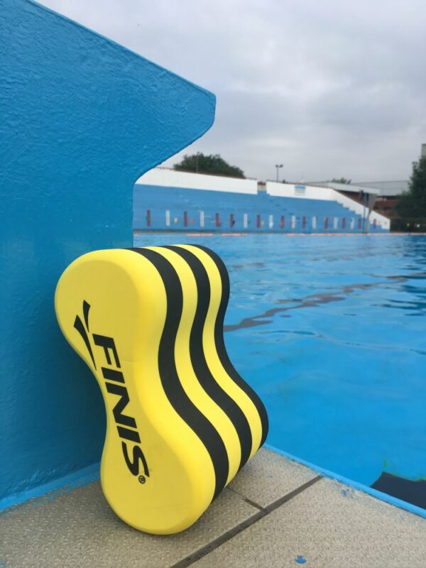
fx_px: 476
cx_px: 213
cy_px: 284
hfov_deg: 48.2
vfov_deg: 61.7
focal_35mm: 29
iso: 25
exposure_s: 1/1282
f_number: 2.2
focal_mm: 4.15
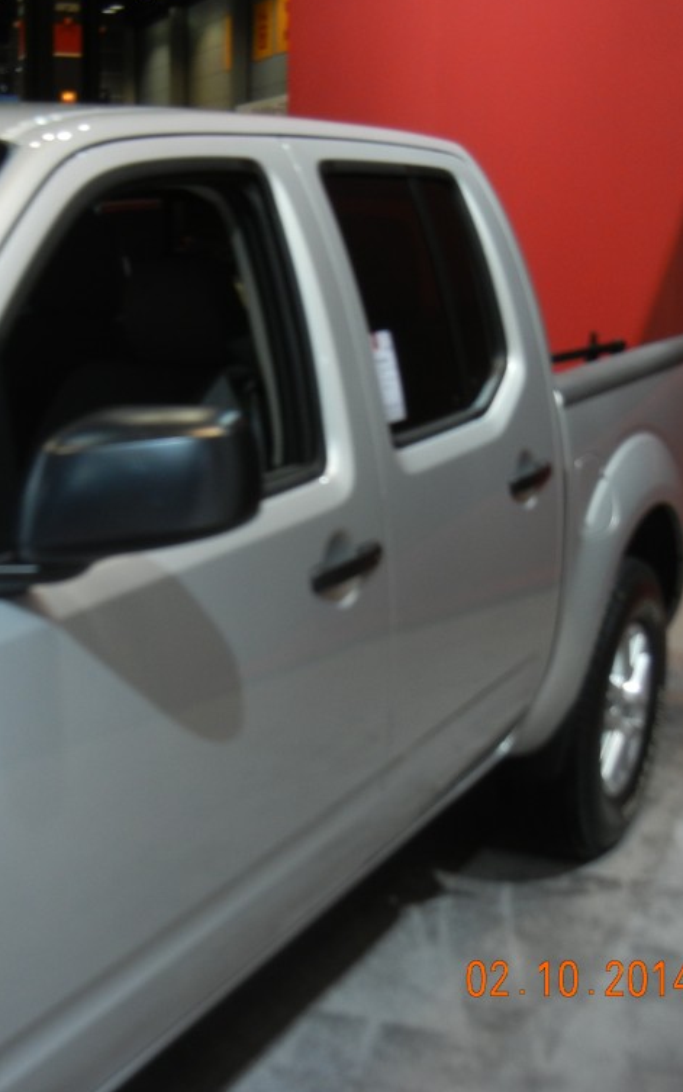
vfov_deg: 41.0
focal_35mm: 49
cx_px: 180
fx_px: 1458
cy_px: 538
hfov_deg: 26.1
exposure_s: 1/50.5
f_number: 3.6
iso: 160
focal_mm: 6.2
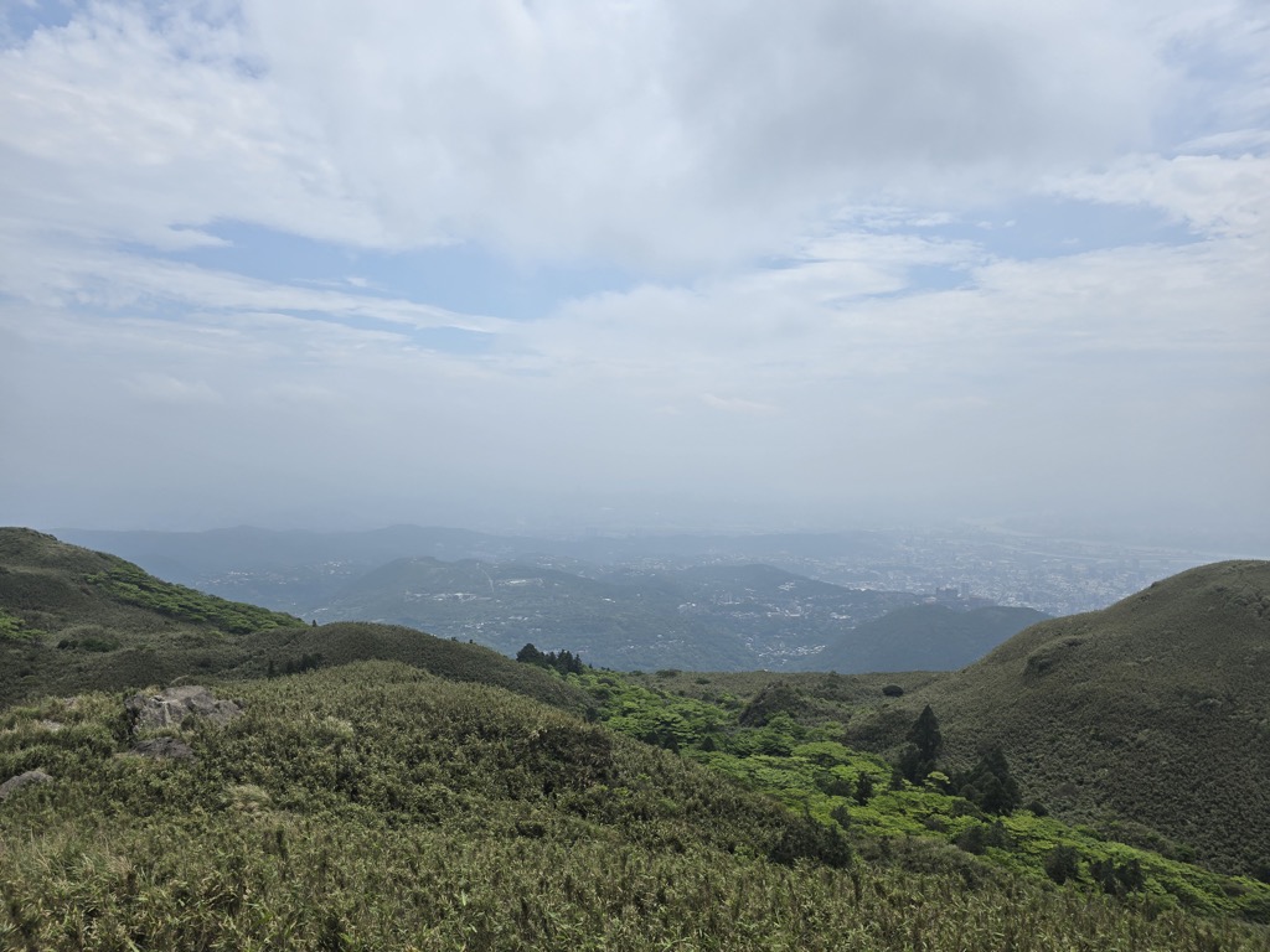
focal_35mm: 23
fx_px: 844
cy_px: 476
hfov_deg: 73.9
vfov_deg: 58.9
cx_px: 635
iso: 12
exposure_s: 1/1756
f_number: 1.7
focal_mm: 6.3
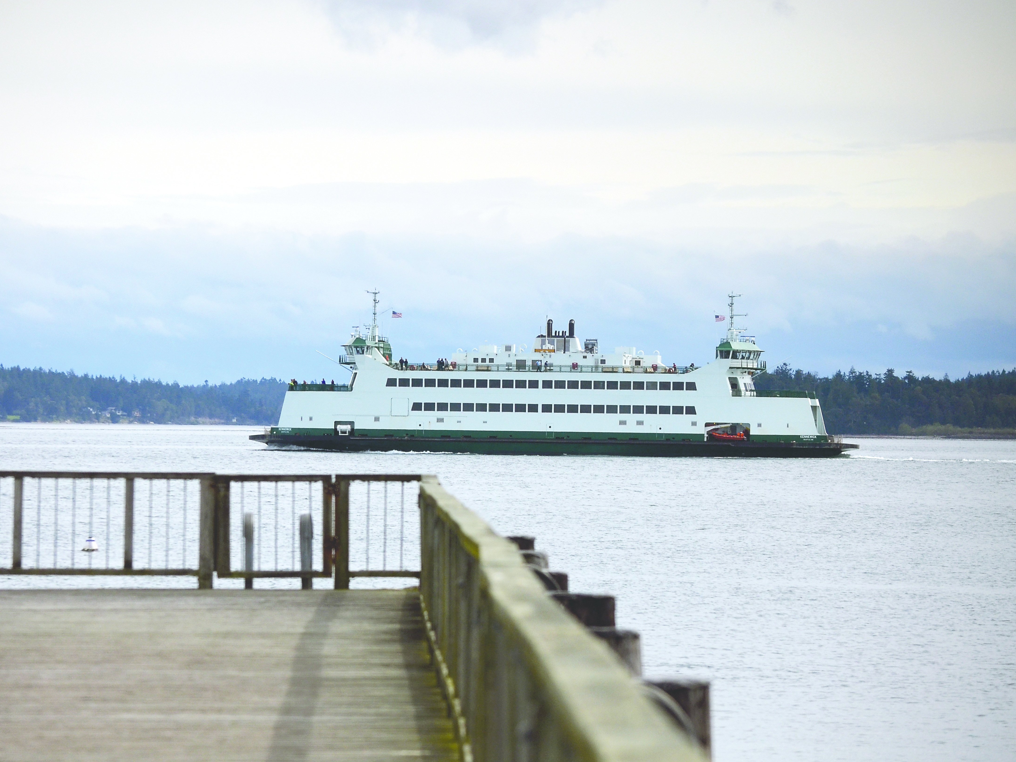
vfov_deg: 6.1
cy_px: 381
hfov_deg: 8.1
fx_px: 7191
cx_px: 444
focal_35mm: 245
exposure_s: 1/4000
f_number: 5
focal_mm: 150
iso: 450
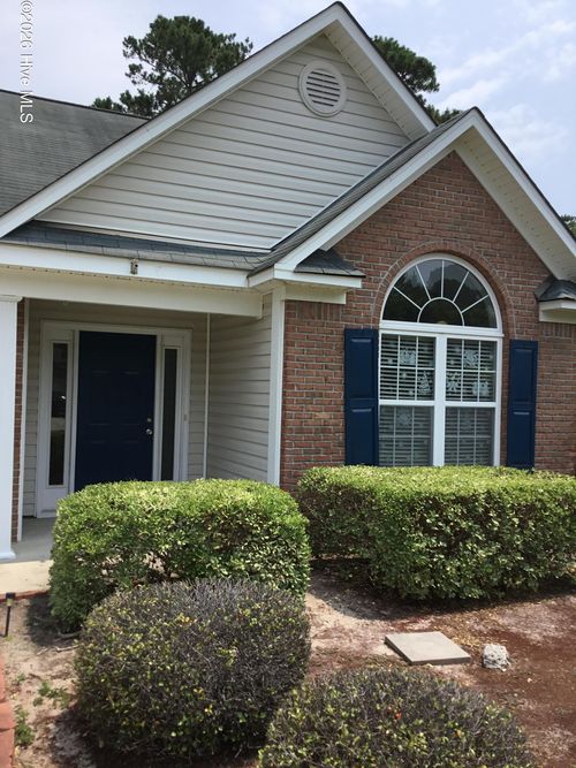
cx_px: 288
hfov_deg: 45.4
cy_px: 384
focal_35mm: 31
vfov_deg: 58.4
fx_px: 688
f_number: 2.4
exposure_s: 1/1235
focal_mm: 3.3
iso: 25
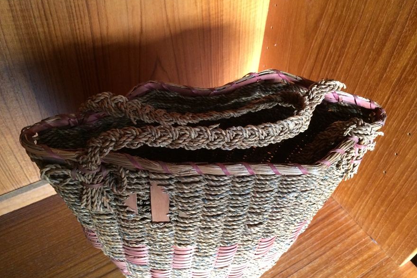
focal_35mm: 32
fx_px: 371
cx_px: 206
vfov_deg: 41.1
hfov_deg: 58.7
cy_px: 147
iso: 160
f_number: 2.2
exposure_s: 1/30
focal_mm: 4.12
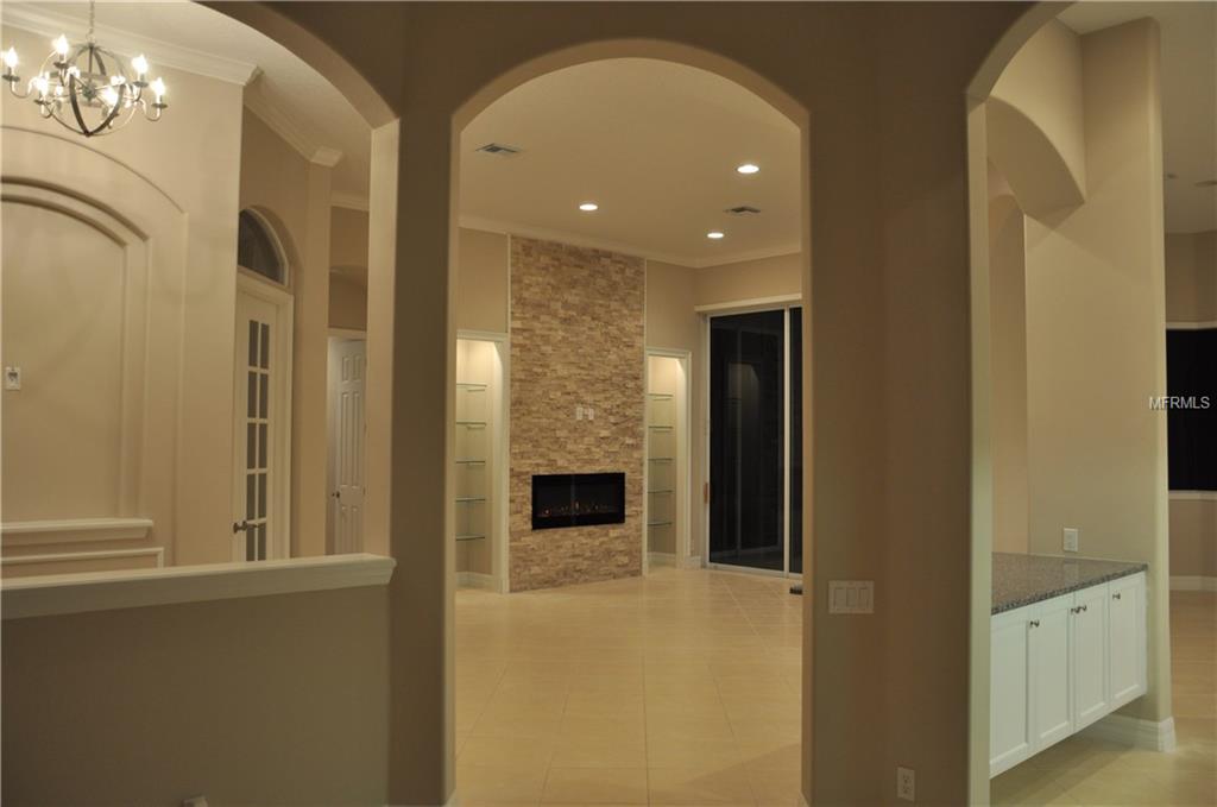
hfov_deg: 67.5
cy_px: 404
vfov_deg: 47.8
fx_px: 911
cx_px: 608
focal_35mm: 27
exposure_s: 1/20
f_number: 4.5
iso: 400
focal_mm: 18
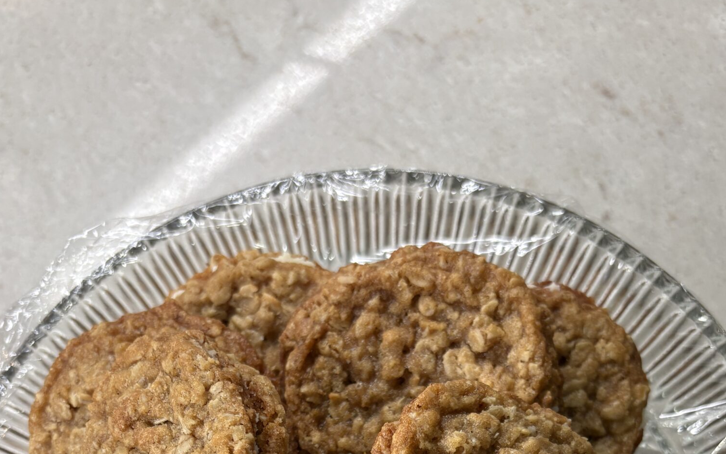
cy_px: 606
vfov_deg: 23.8
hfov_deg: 42.6
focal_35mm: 47
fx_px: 930
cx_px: 370
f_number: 1.6
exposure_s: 1/120
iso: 100
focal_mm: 5.96
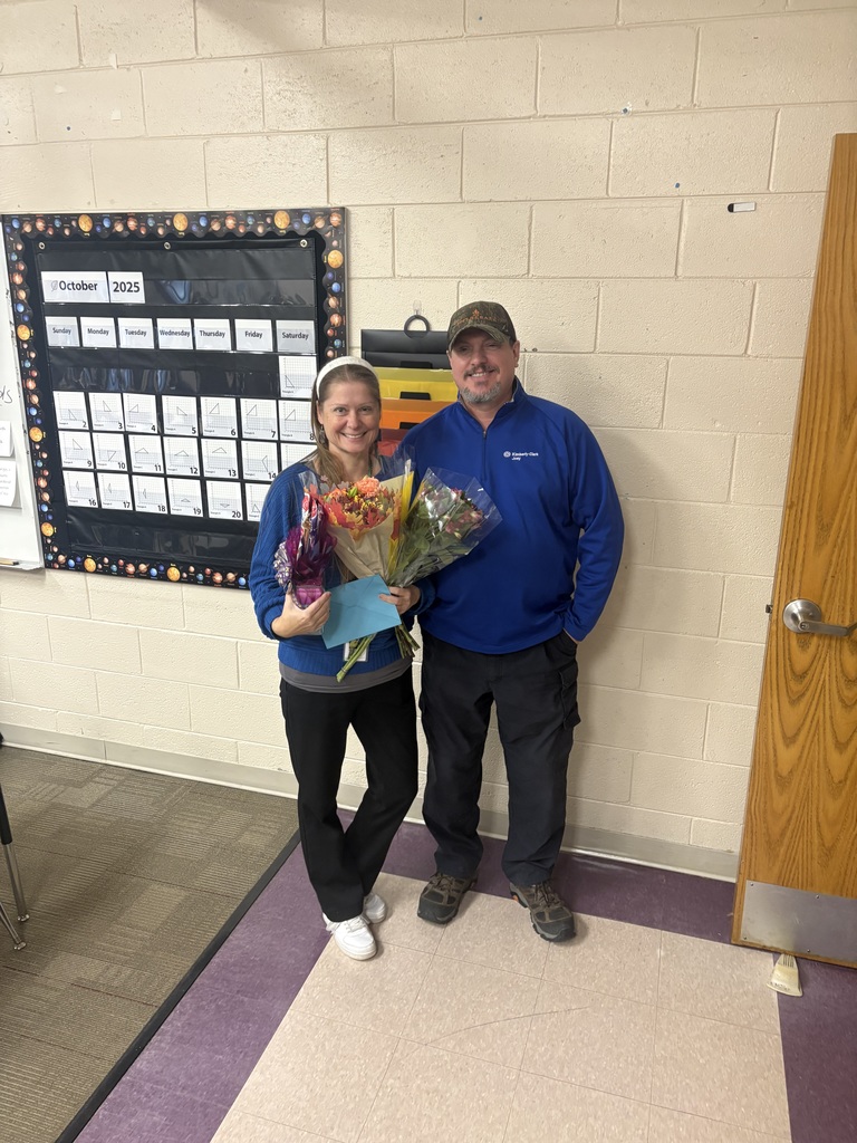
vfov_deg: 67.3
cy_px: 572
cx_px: 428
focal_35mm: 26
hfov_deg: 53.1
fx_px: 858
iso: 250
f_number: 1.6
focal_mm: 5.96
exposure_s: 1/60
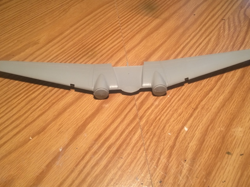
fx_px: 246
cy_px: 83
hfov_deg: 54.0
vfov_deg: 41.7
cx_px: 128
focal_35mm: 34
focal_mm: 4.12
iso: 40
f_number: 2.2
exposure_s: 1/30
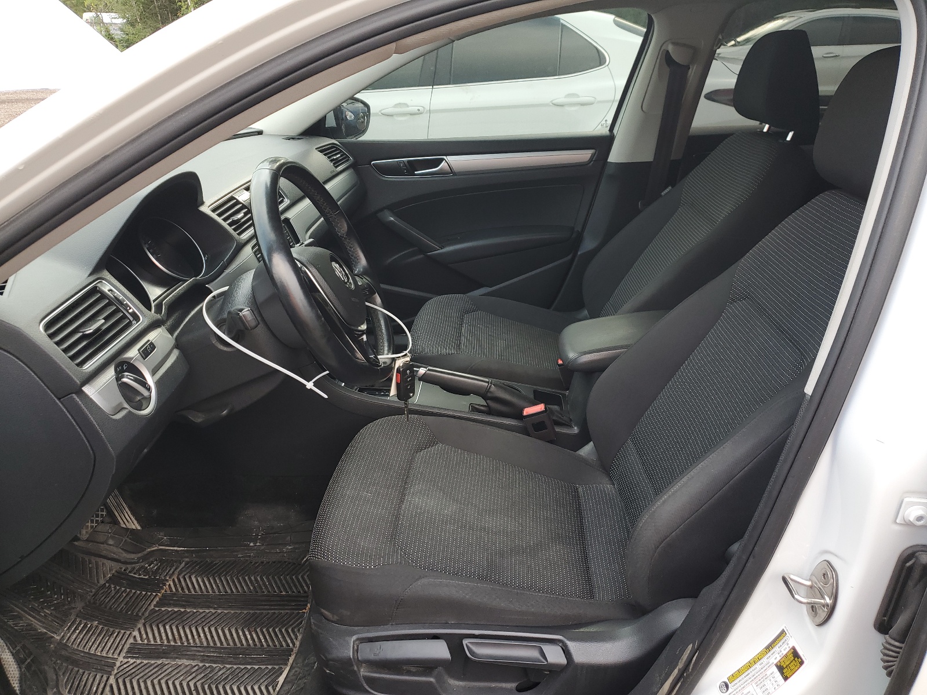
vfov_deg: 53.1
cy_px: 348
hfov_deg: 67.3
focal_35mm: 26
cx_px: 464
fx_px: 696
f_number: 1.5
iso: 50
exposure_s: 1/185
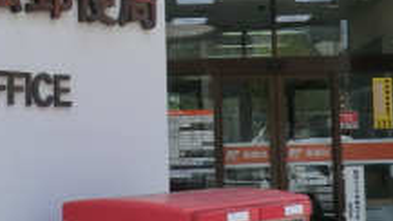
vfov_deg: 13.0
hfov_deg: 22.7
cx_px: 107
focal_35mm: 93
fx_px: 969
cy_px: 49
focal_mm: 5.2
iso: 80
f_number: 3.5
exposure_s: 1/320
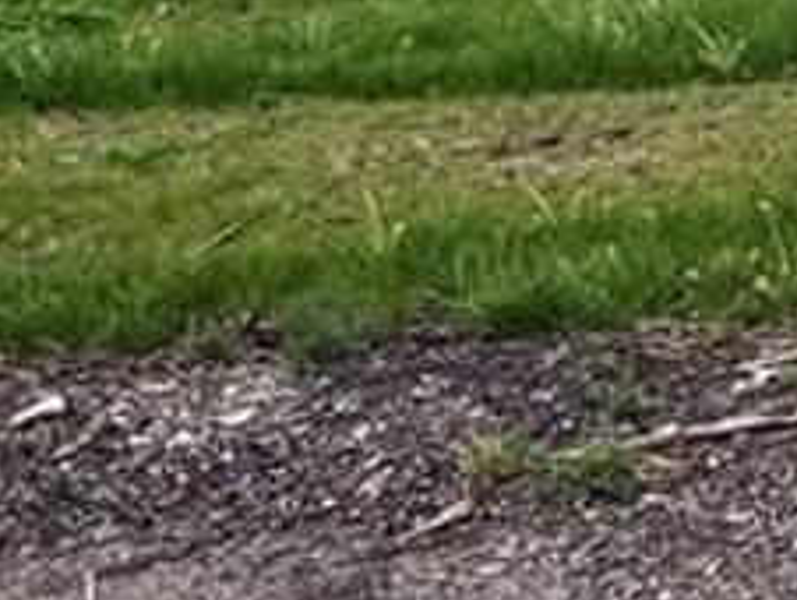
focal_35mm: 87
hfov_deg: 16.0
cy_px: -404
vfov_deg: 15.2
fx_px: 2005
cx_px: 1702
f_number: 1.8
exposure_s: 1/334
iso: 32
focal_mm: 1.57
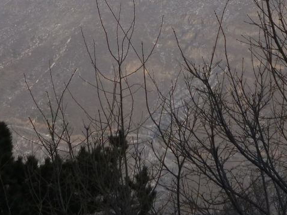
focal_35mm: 86
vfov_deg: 16.5
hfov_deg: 22.7
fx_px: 713
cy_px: -39
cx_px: 159
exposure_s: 1/800
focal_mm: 5.7
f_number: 3.3
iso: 100
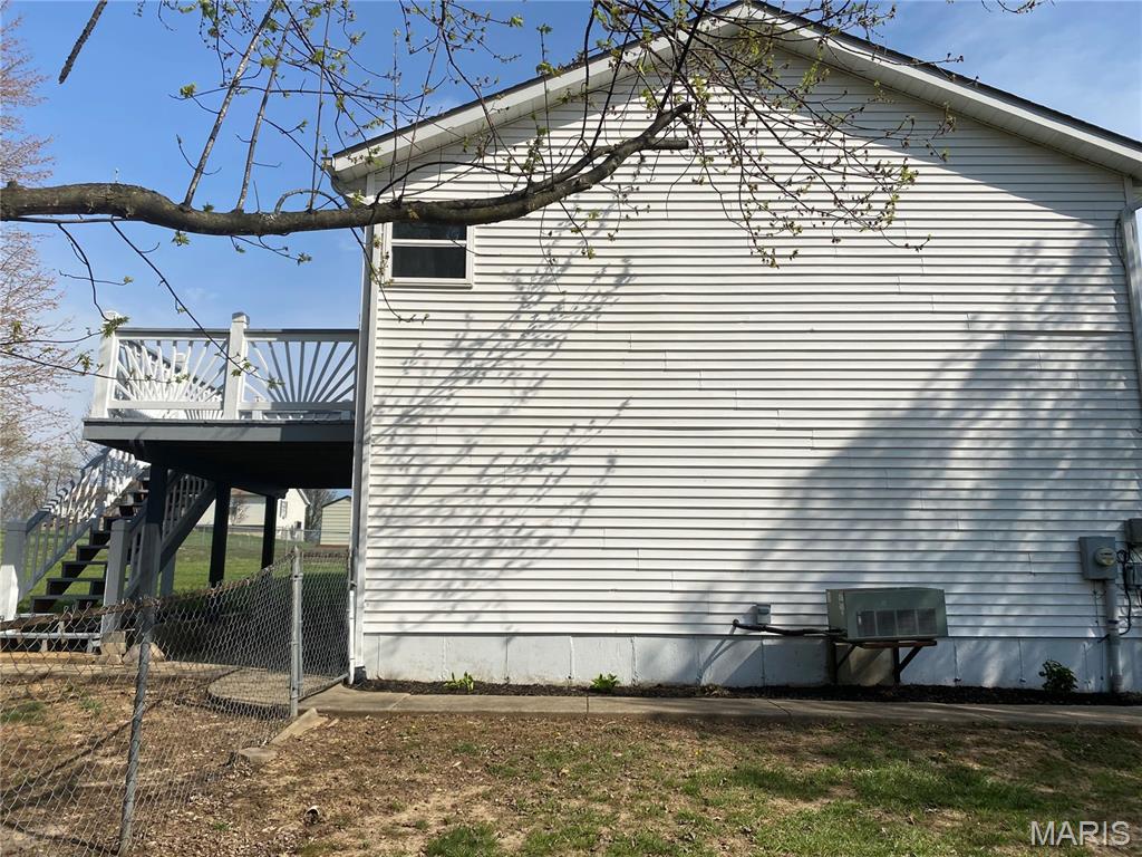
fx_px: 858
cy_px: 428
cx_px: 571
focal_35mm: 26
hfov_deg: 67.3
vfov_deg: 53.1
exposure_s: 1/5025
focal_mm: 4.25
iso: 32
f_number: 1.8
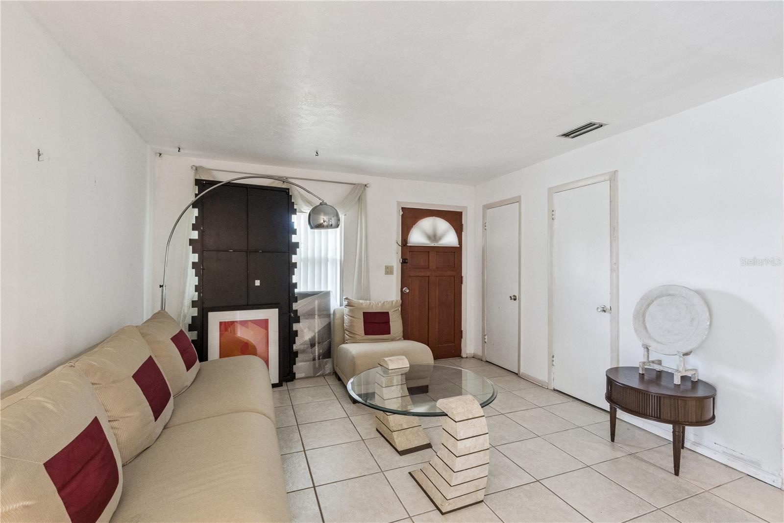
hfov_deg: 100.4
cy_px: 262
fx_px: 327
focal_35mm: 15
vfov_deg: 77.3
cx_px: 392
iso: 1600
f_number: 9.5
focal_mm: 10
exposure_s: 1/30
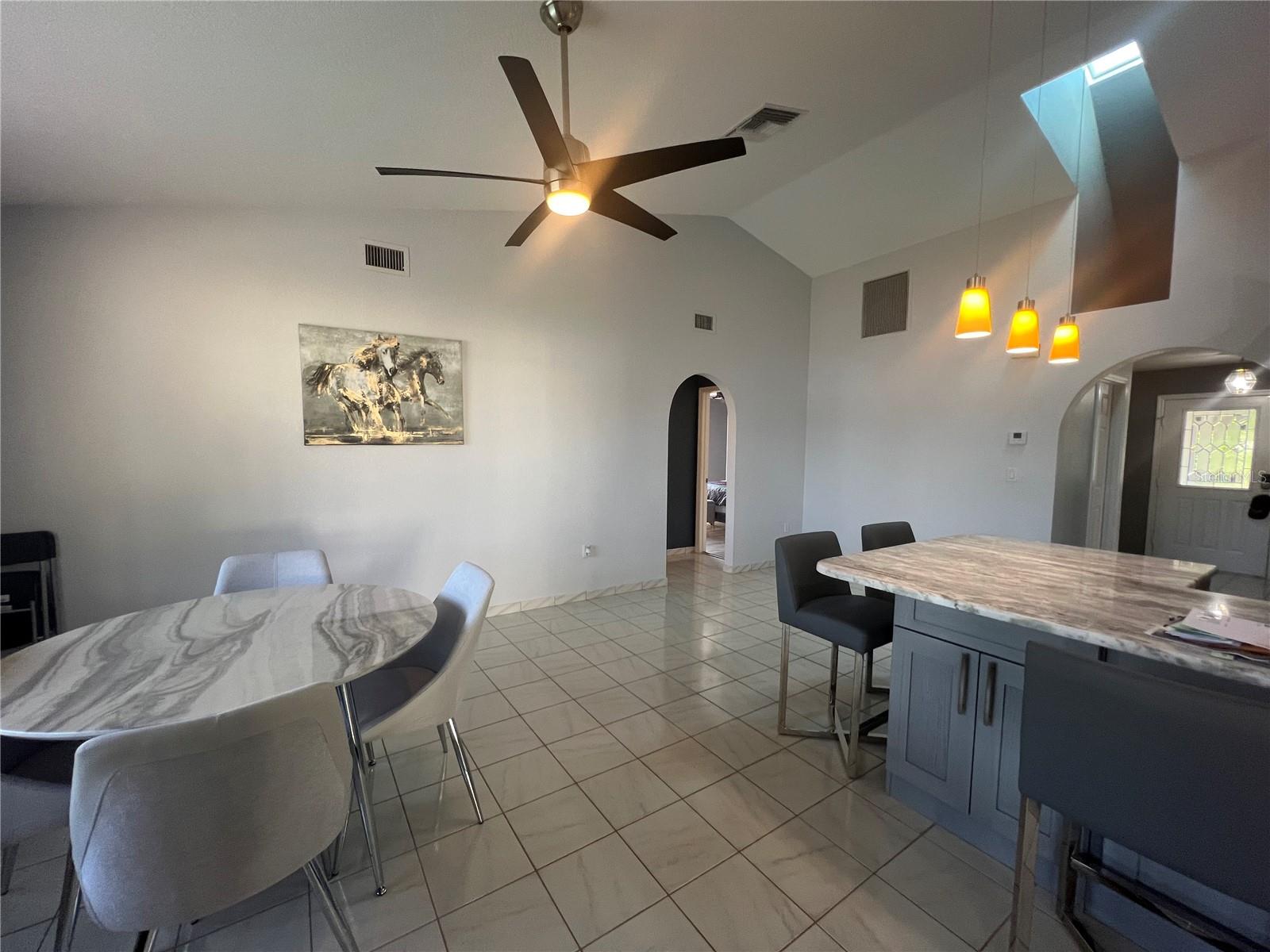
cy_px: 476
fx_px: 477
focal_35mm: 13
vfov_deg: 89.9
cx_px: 635
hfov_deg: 106.2
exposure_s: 1/60
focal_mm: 1.57
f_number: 1.8
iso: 125
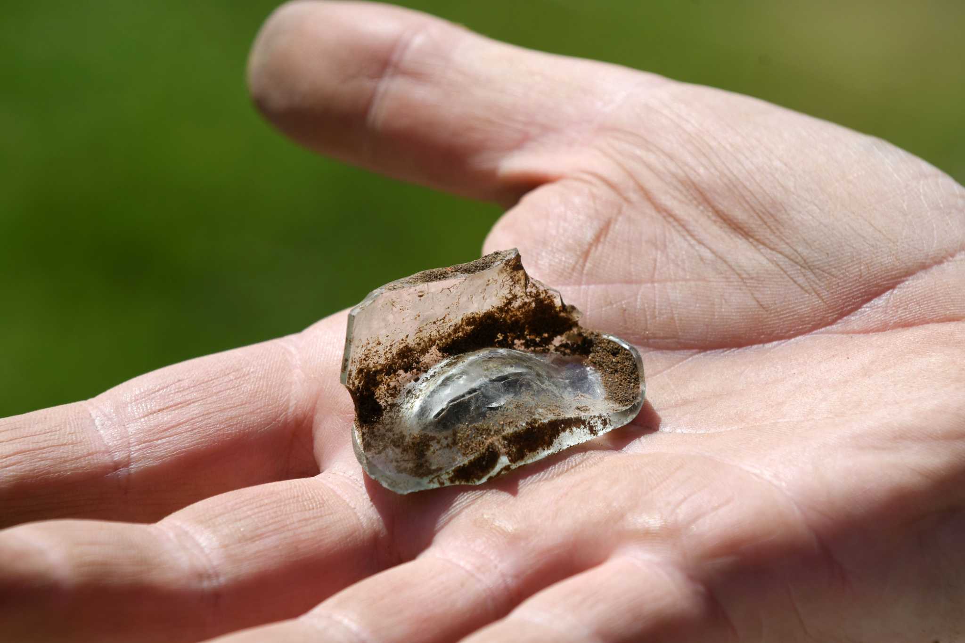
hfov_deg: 6.9
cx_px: 482
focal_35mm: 300
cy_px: 322
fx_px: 8040
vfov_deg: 4.6
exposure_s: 1/800
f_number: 7.1
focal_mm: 200
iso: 250
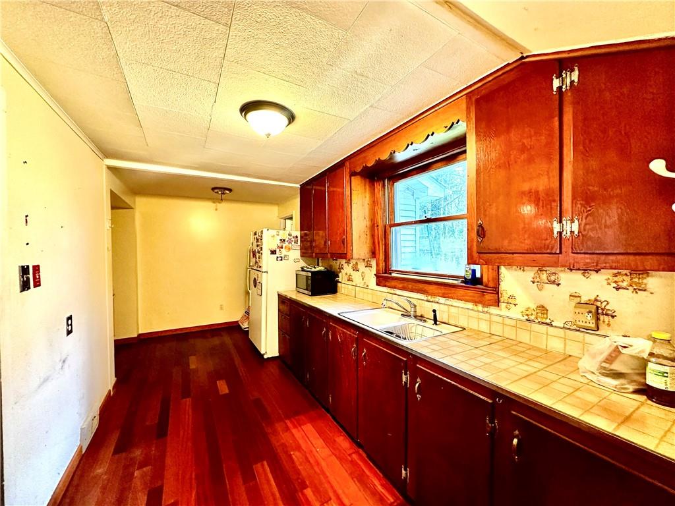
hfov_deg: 102.1
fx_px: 273
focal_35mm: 14
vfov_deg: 85.7
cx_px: 338
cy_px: 253
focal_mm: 2.22
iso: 640
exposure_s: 1/60
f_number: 2.2
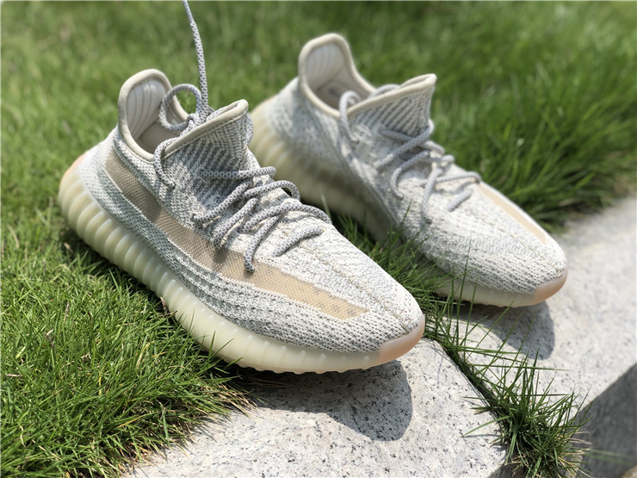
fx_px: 957
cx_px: 318
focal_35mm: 52
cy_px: 239
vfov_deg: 28.0
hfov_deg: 36.8
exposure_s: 1/1779
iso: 16
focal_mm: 6
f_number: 2.4
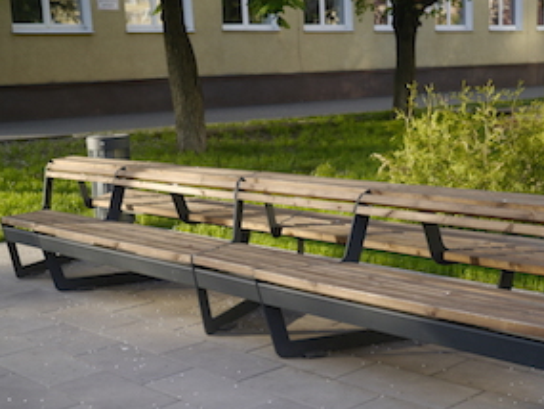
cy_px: 272
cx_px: 317
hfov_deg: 32.6
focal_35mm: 59
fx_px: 928
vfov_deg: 24.7
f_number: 1.8
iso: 160
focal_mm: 20
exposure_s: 1/800
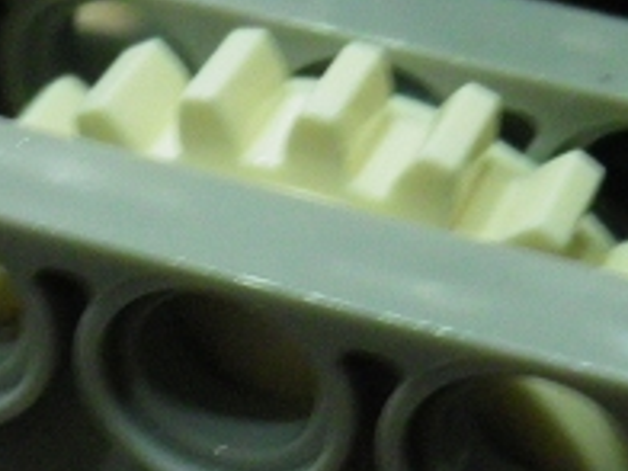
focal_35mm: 134
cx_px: 237
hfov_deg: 14.7
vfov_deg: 11.1
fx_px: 2431
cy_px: 324
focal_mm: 7.3
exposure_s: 1/10
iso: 400
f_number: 3.9
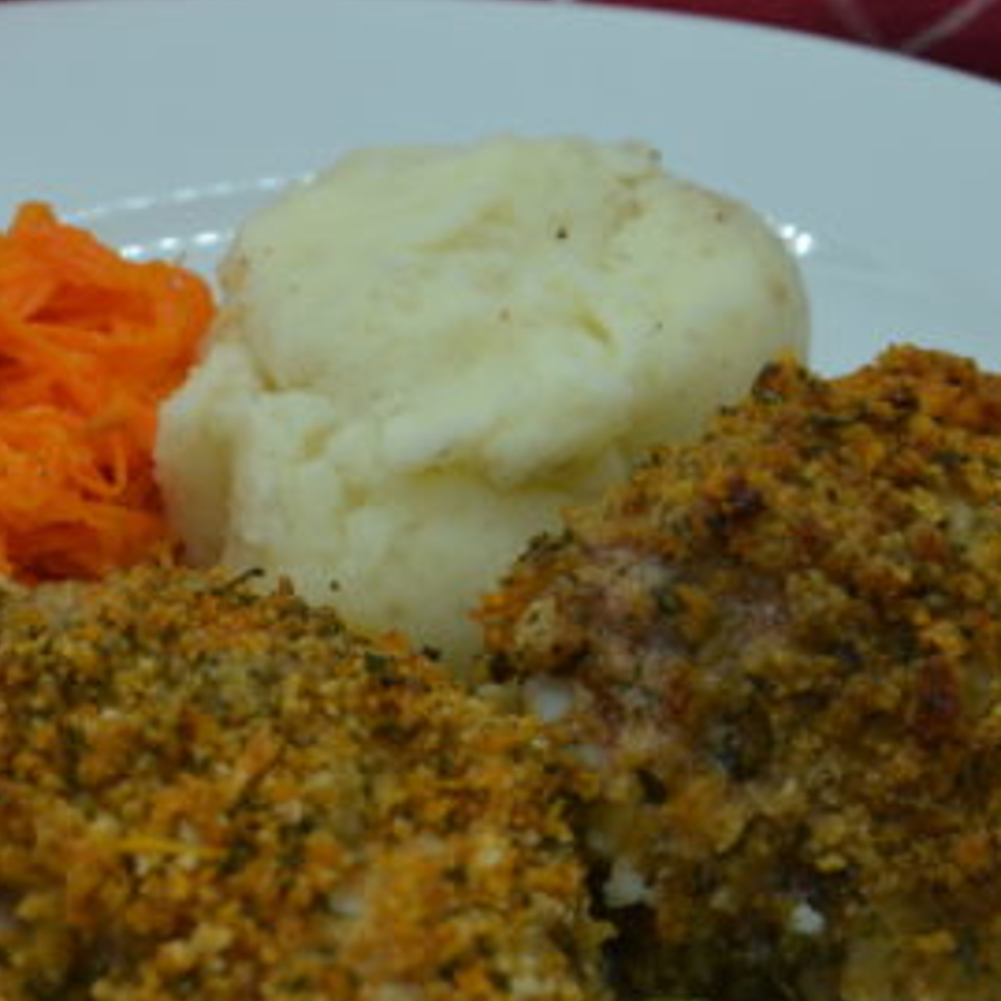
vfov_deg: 15.9
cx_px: 484
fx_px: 3566
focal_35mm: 109
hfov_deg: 16.0
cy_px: 709
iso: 320
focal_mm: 32
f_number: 5.6
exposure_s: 1/125
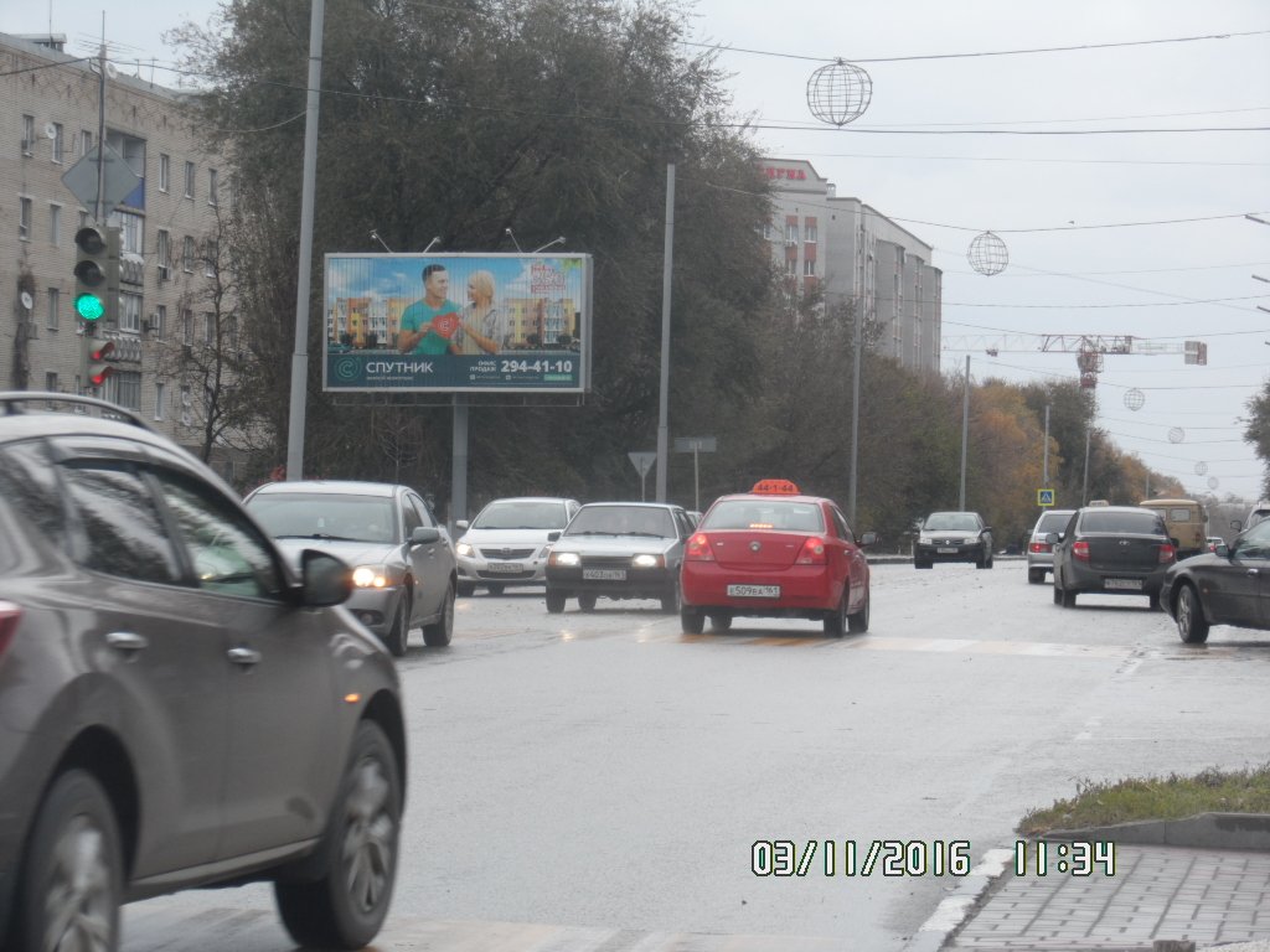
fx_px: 4916
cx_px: 635
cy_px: 476
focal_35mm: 134
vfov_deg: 11.1
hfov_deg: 14.7
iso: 80
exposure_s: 1/125
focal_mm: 24.6
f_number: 5.2
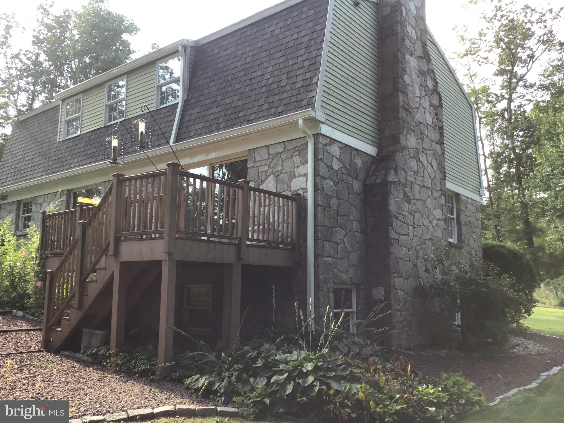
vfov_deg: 45.4
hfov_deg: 58.4
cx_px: 282
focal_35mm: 31
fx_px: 505
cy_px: 212
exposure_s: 1/120
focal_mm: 3.3
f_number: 2.4
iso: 32
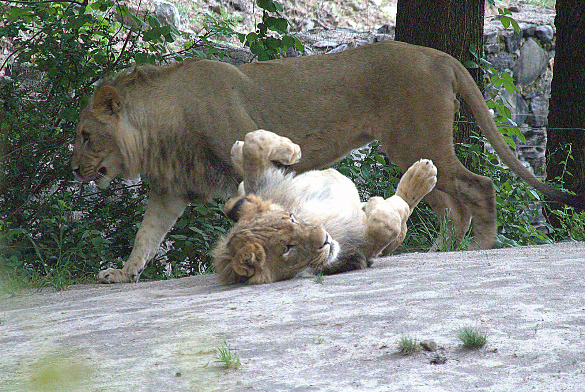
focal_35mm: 420
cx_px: 292
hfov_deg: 4.9
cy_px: 196
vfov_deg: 3.3
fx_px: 6835
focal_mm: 280
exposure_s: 1/125
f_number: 9
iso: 1600
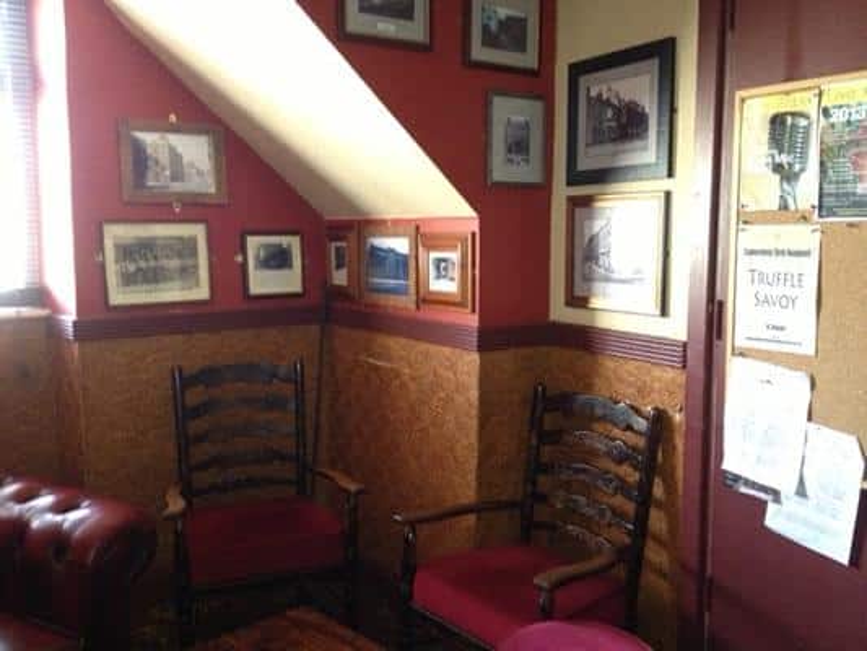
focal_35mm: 35
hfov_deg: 52.6
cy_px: 326
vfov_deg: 40.7
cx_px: 434
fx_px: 877
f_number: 2.4
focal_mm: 4.28
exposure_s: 1/20
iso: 500
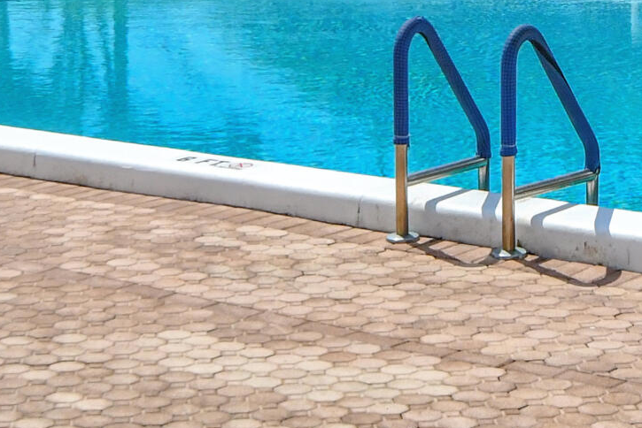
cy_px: -21
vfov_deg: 10.9
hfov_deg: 16.5
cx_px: 352
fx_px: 2212
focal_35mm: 124
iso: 1000
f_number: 8
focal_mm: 20
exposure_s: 1/6400
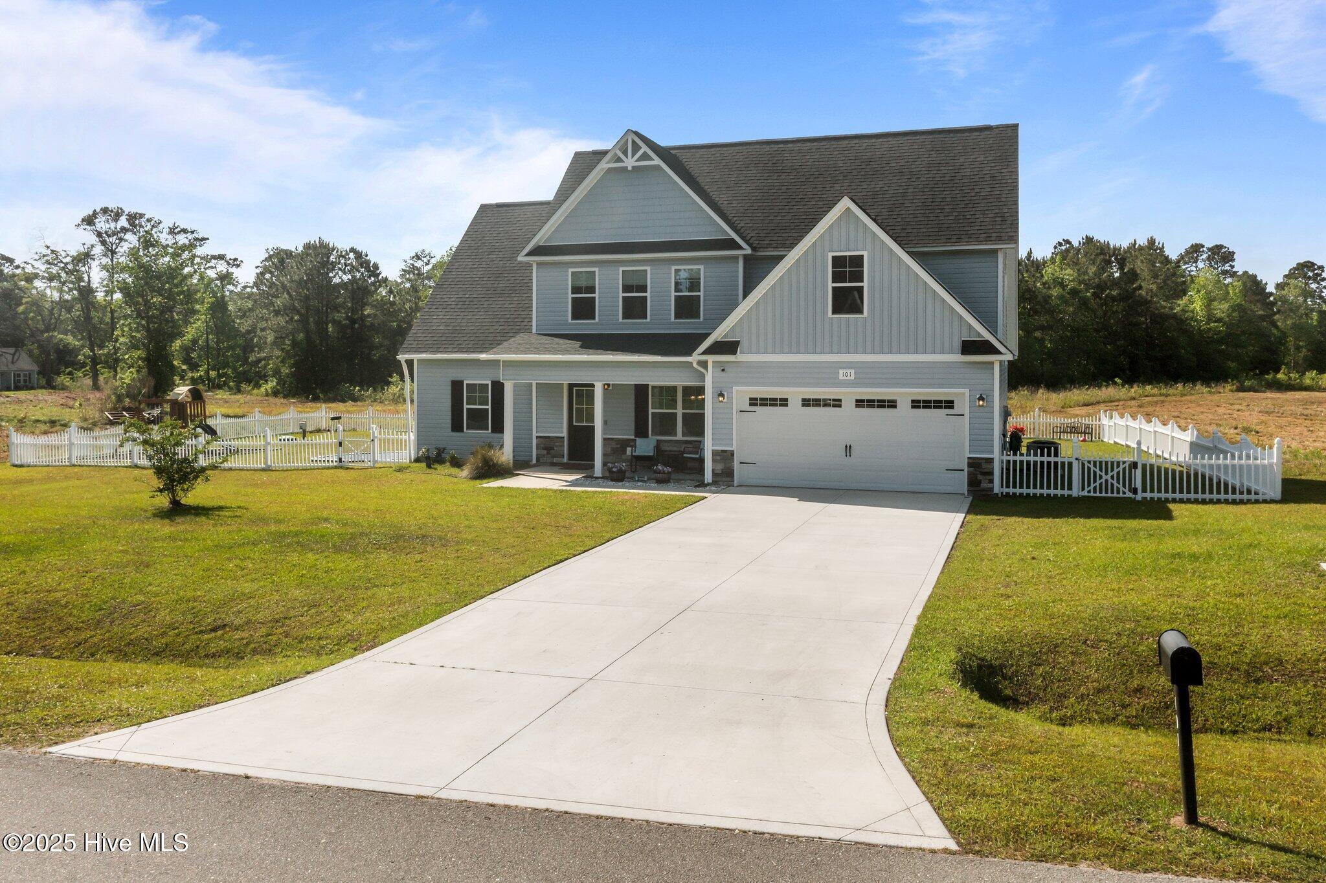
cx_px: 663
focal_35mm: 28
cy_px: 442
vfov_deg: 46.4
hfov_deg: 65.5
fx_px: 1031
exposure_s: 1/320
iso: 100
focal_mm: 10.26
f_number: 8
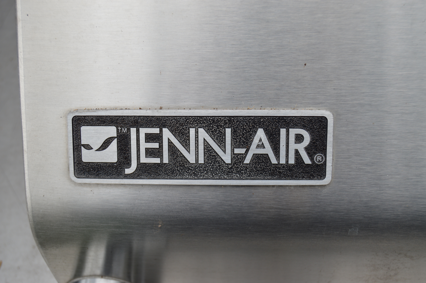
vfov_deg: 25.7
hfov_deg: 37.9
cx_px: 213
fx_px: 621
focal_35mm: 52
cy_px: 142
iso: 100
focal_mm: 35
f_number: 5.6
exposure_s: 1/125
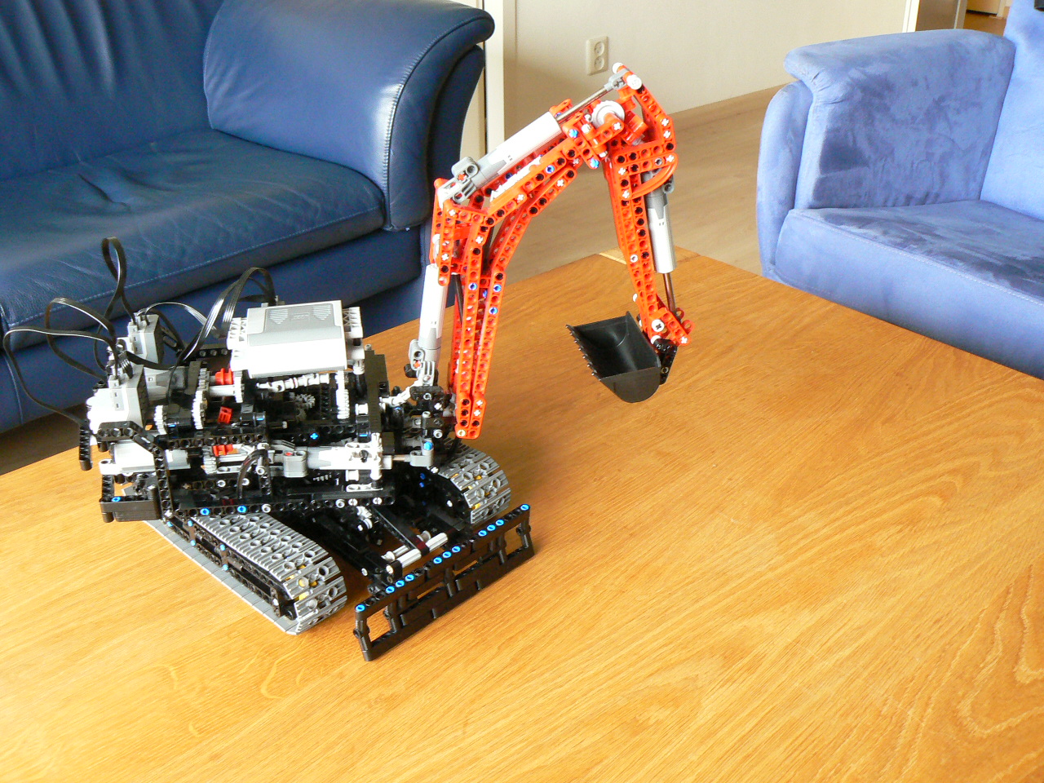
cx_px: 522
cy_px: 392
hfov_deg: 51.4
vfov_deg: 39.7
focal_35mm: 36
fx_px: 1086
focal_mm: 6
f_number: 4
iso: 200
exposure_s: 1
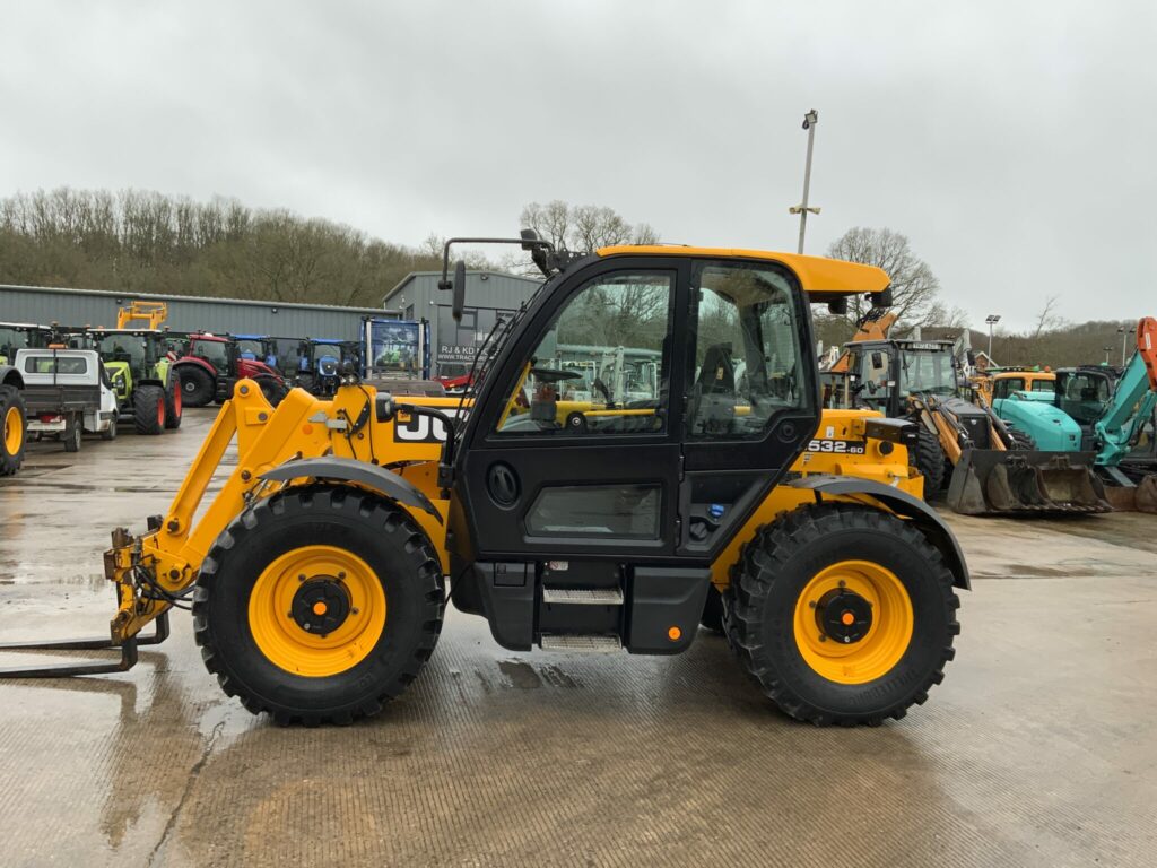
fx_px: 969
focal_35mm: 29
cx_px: 578
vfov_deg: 48.2
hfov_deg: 61.7
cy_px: 434
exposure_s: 1/389
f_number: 1.8
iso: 16
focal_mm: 3
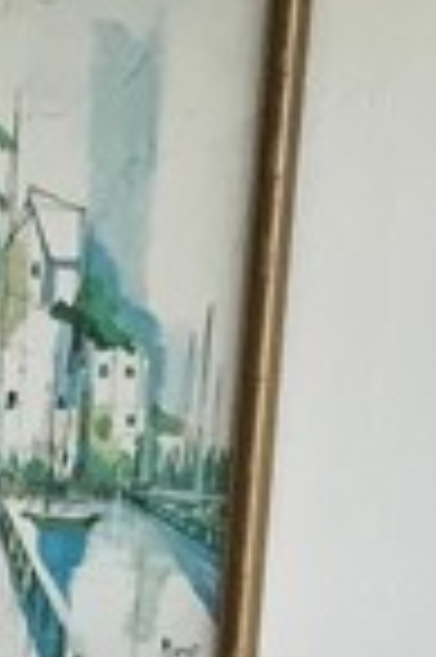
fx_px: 3860
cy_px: 1260
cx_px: -755
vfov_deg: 9.2
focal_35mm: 212
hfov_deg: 6.1
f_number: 2.2
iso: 32
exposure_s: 1/40
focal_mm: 4.15
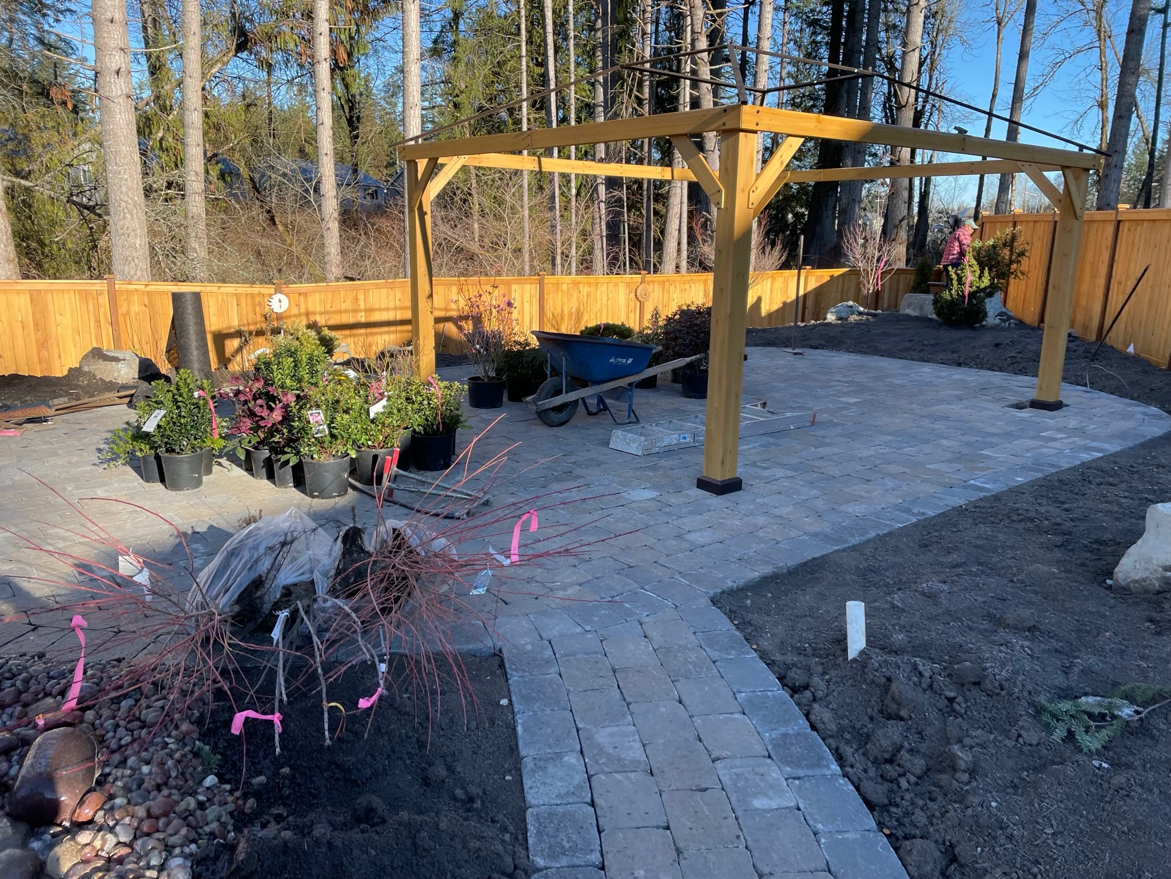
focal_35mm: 26
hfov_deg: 67.3
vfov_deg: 53.1
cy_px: 440
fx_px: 880
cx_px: 586
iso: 32
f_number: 1.6
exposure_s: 1/842
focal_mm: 4.2
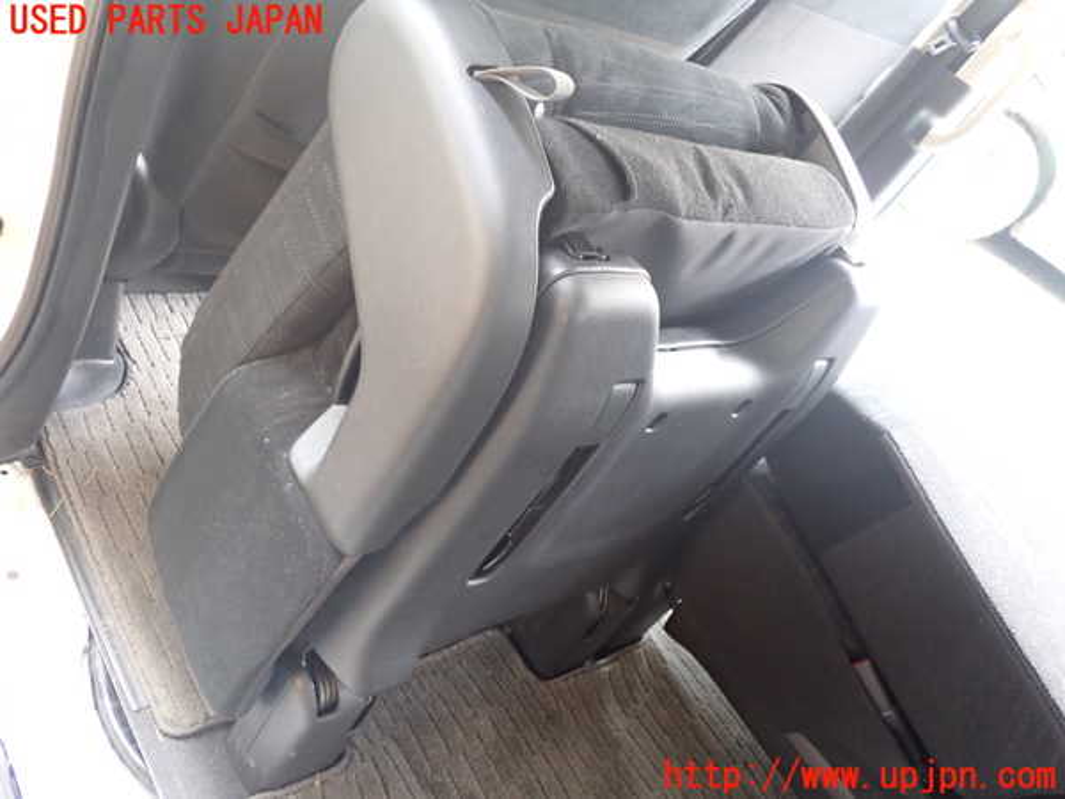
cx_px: 532
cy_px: 400
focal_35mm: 30
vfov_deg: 46.8
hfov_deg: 60.0
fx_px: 923
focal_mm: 5.4
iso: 400
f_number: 2.3
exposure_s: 1/30
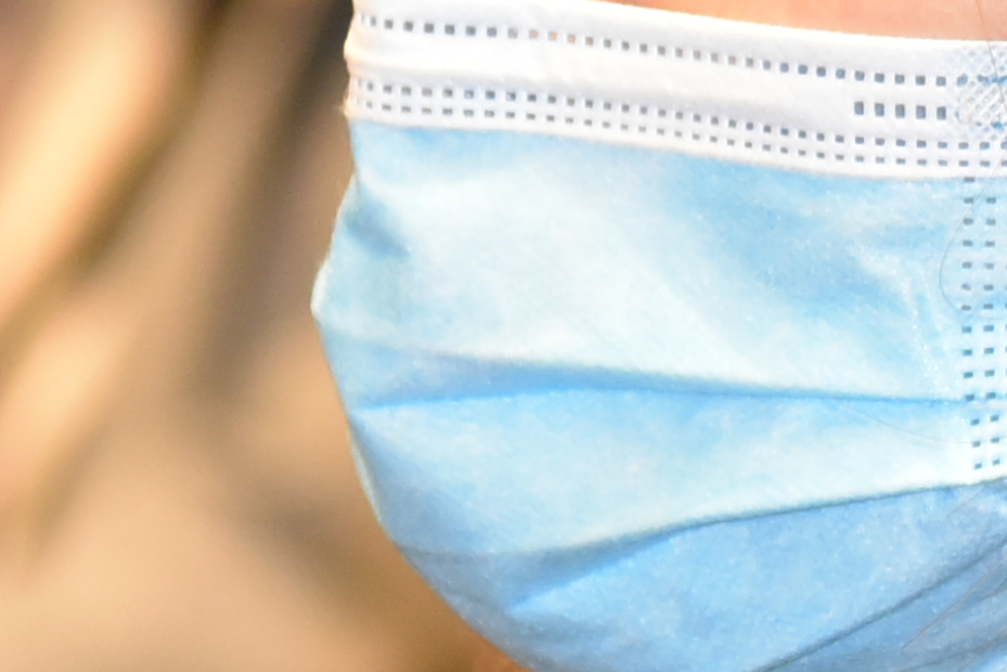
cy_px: 452
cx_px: 793
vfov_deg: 1.8
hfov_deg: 2.7
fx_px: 21740
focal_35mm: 777
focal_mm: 120
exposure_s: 1/60
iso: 2800
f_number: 4
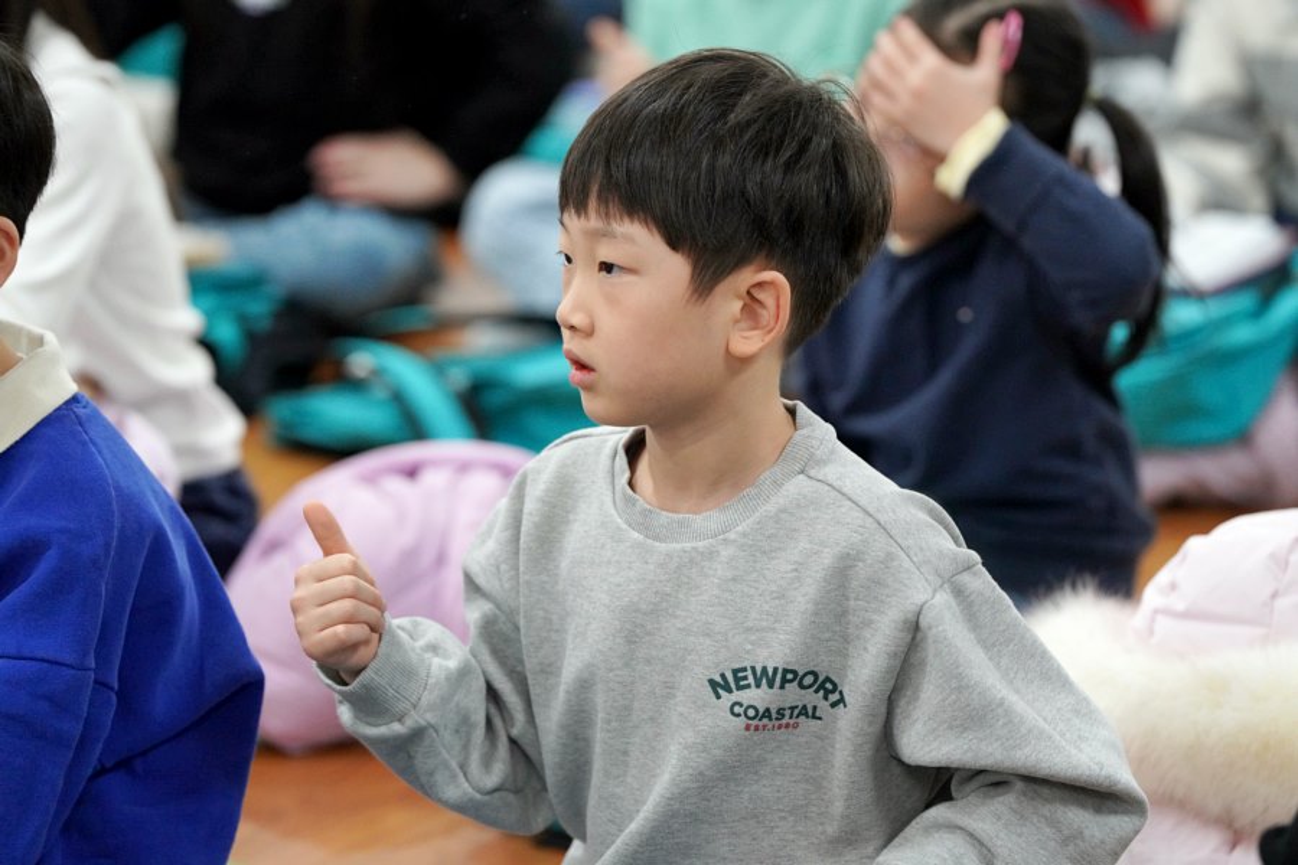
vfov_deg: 6.9
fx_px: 7211
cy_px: 432
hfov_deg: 10.3
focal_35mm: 200
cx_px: 649
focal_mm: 200
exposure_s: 1/250
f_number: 4
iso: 4000
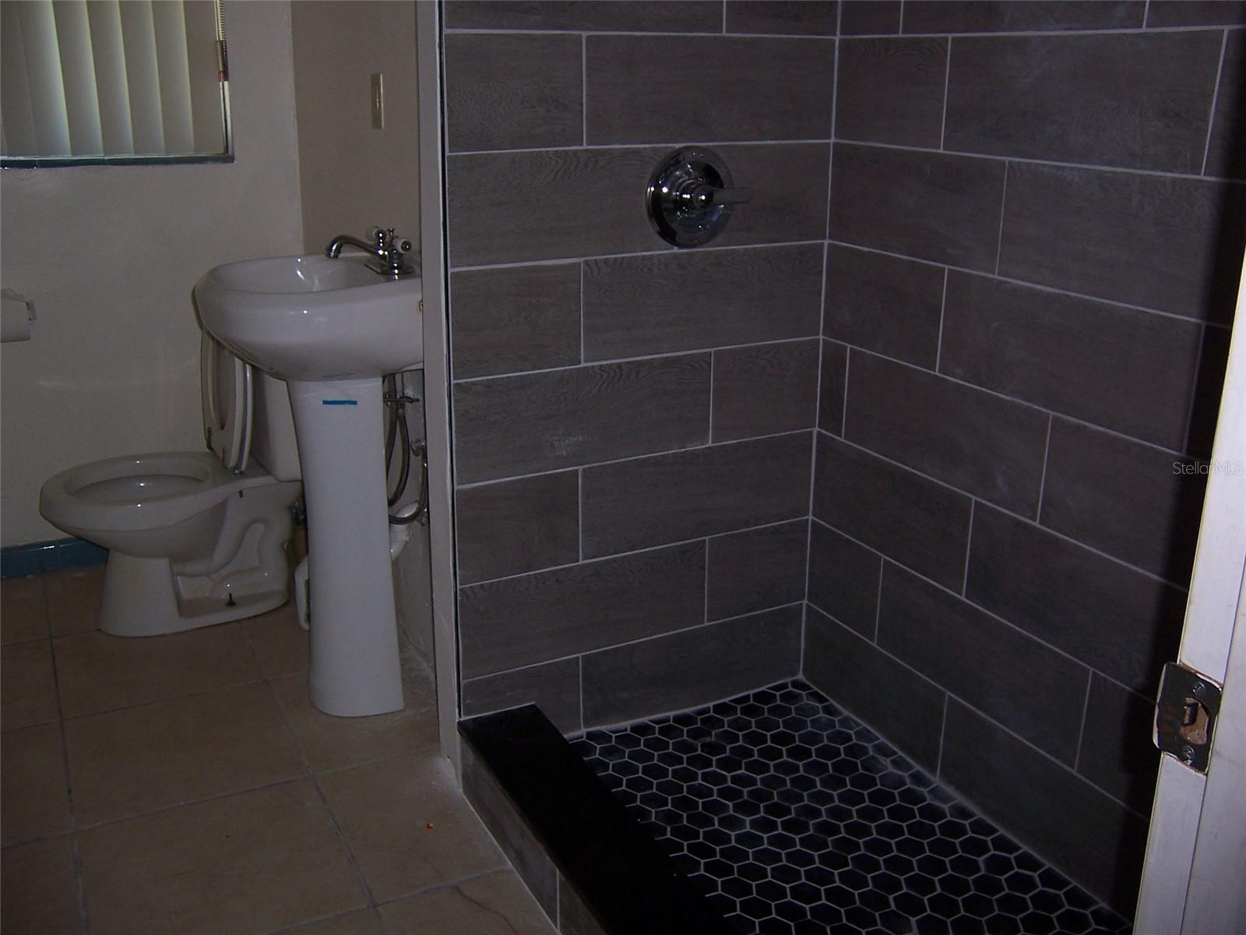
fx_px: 1188
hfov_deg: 55.4
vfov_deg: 42.9
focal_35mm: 33
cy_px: 468
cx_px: 623
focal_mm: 5.5
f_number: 2.8
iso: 80
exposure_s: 1/60
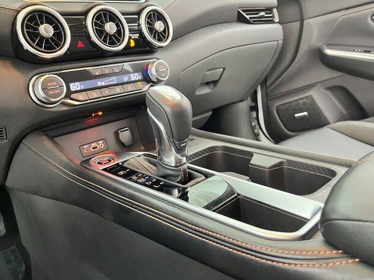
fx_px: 292
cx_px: 182
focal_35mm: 27
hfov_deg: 65.3
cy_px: 143
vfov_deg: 51.4
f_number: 1.6
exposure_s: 1/30
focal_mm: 5.1
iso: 640
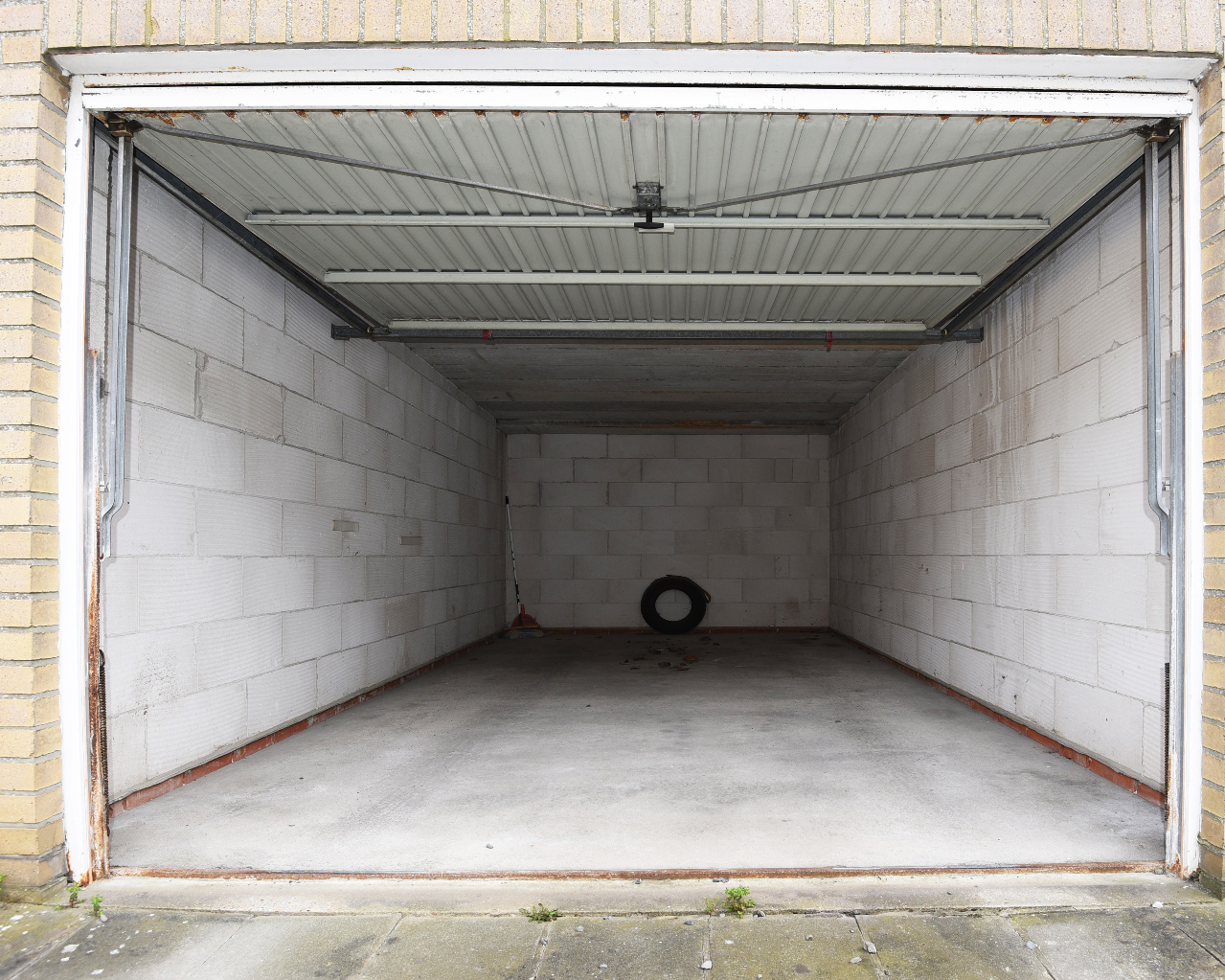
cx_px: 658
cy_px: 482
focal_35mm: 19
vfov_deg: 70.8
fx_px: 689
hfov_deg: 83.2
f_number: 5.6
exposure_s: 1/125
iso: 110
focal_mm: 16
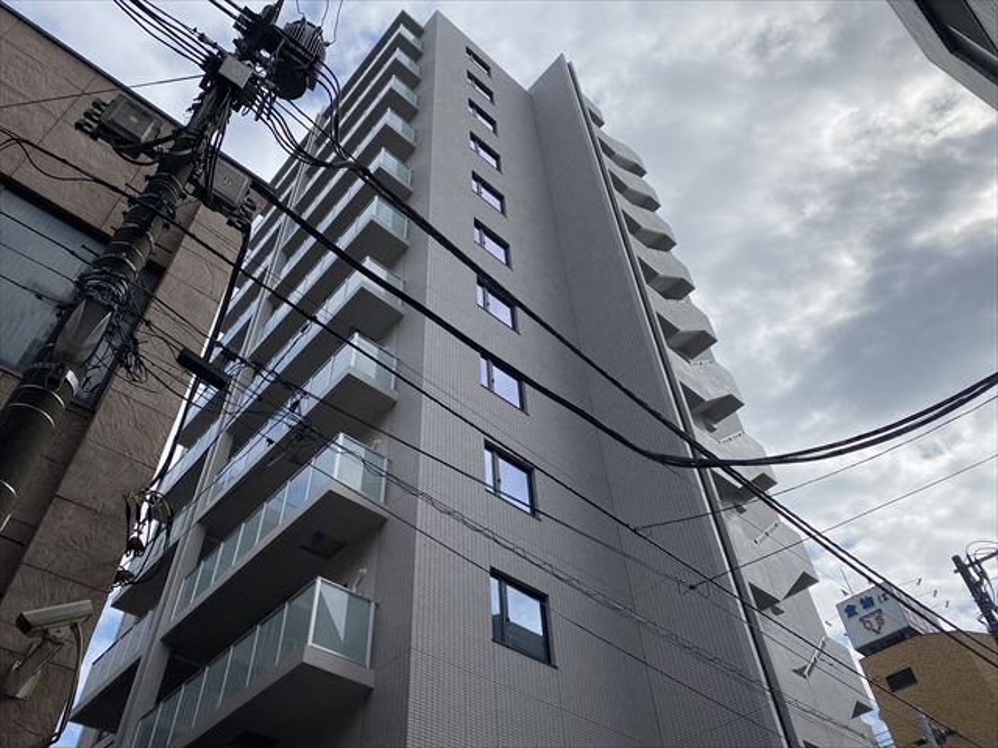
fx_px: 750
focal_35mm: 26
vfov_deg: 53.1
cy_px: 374
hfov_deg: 67.3
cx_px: 499
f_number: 1.8
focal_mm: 4.25
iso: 32
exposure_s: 1/5747
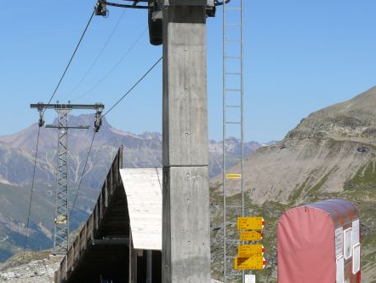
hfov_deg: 16.0
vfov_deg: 12.1
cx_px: 174
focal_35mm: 123
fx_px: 1337
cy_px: 107
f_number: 7.1
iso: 100
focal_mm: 14.3
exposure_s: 1/500
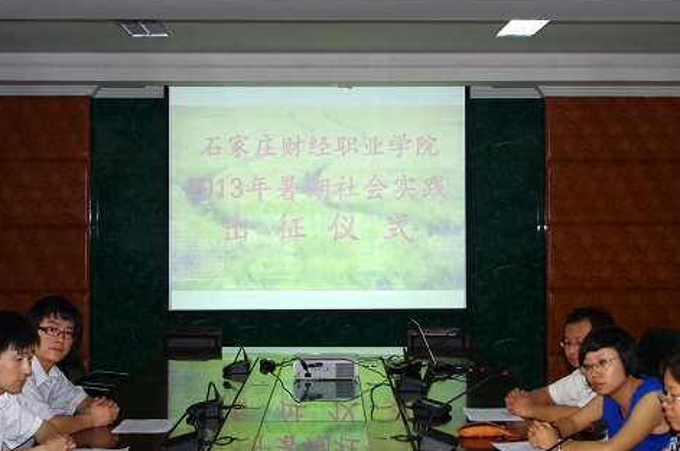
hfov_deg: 33.5
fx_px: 1131
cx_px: 349
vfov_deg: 22.5
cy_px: 194
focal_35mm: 60
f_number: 8
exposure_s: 1/180
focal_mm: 35
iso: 1600
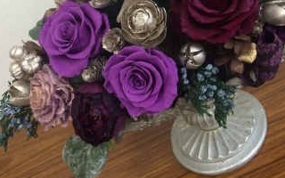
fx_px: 373
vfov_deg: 26.2
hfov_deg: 41.5
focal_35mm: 48
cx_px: 182
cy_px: 24
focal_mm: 4.15
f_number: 2.2
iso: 64
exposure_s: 1/30
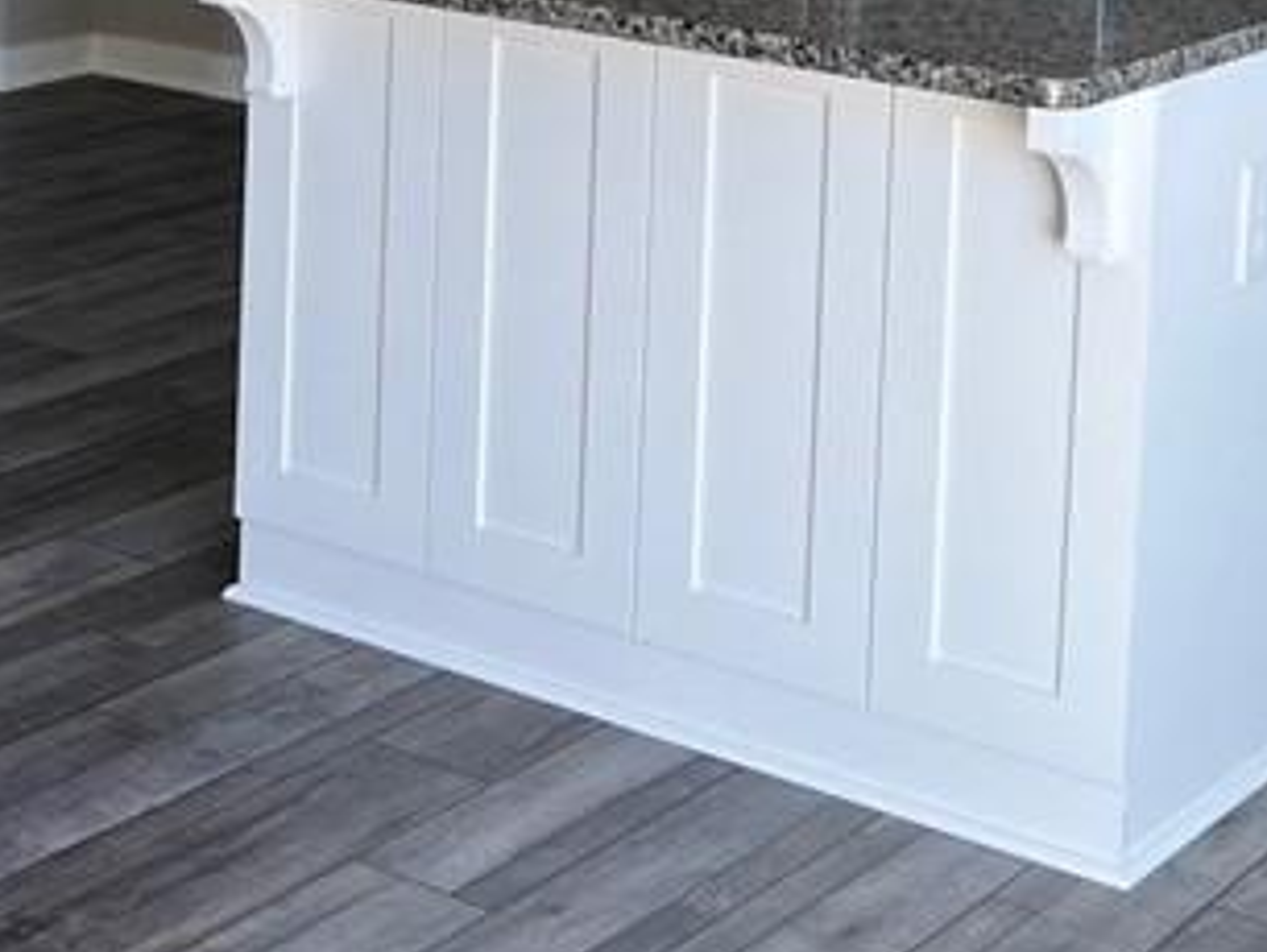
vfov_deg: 16.1
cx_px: 352
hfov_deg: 22.3
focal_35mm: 87
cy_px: -281
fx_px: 3187
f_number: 1.5
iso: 80
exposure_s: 1/121
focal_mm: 5.7
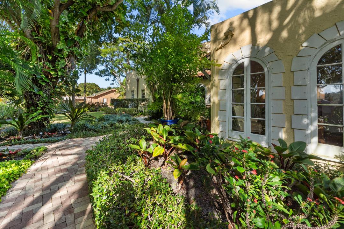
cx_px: 172
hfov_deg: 100.4
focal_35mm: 15
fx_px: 143
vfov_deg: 77.3
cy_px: 114
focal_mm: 10
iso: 100
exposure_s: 1/40
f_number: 7.1
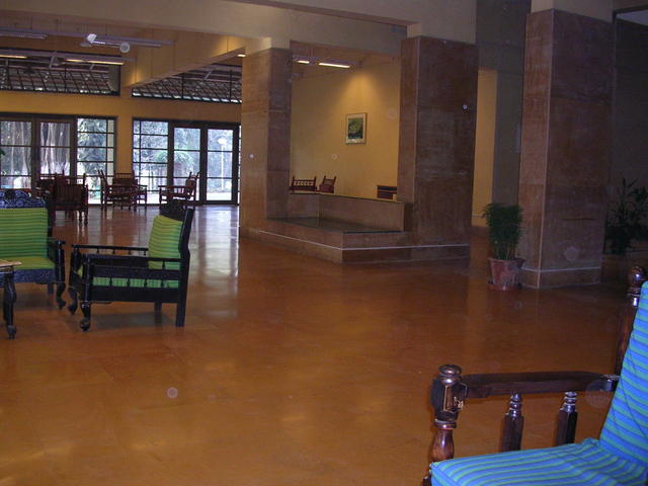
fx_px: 711
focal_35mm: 38
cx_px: 324
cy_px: 243
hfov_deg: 49.0
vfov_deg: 37.7
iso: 130
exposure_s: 1/60.1
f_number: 2.8
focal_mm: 5.8
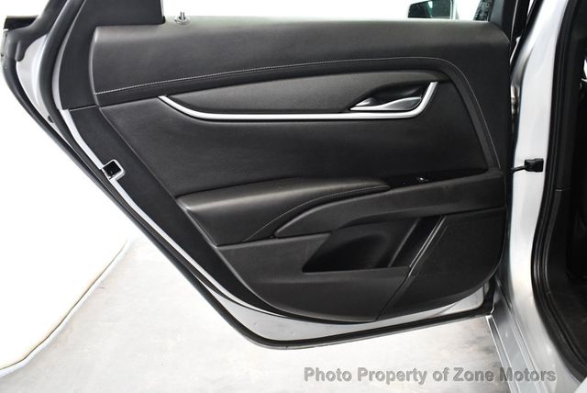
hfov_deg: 53.1
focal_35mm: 36
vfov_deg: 36.9
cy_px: 196
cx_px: 294
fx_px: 588
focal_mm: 18
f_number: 3.5
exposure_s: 1/80
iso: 3200
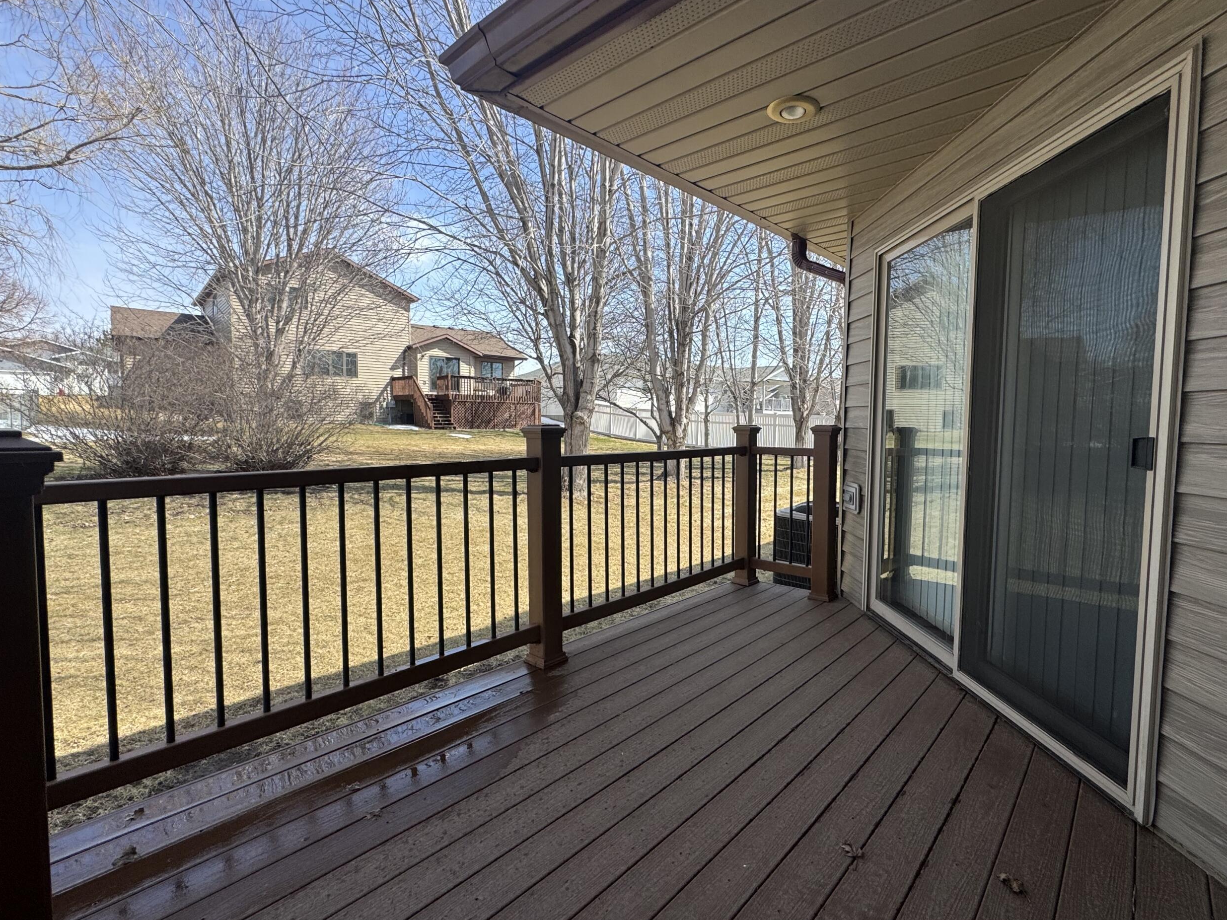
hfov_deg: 90.7
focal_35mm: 17
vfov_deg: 74.7
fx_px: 603
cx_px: 679
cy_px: 461
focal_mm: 2.22
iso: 50
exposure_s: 1/879
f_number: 2.2
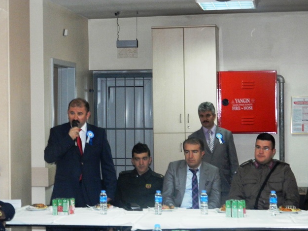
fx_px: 765
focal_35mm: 86
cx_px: 154
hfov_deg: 22.8
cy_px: 117
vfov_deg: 17.2
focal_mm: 15.1
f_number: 4.2
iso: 800
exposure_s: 1/50
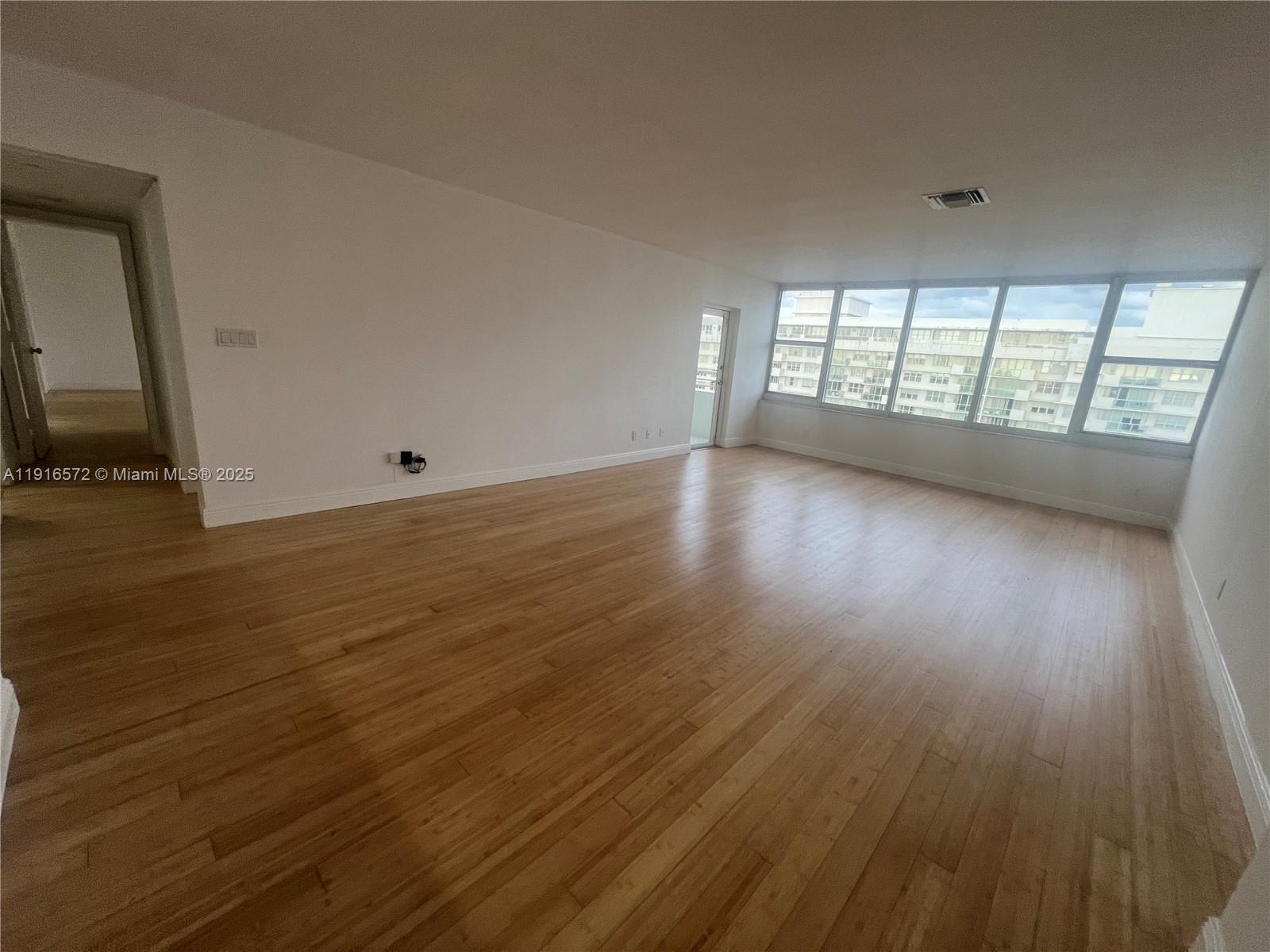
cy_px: 476
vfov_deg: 89.9
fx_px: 477
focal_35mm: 13
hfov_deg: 106.2
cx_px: 635
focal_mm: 1.57
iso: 125
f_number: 1.8
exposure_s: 1/120
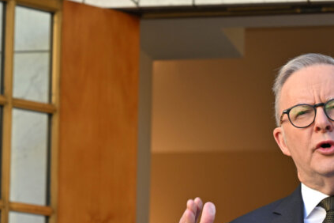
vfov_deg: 7.4
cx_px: 183
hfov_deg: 11.2
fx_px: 1707
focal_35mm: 184
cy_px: 210
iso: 500
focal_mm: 72
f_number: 5
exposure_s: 1/320
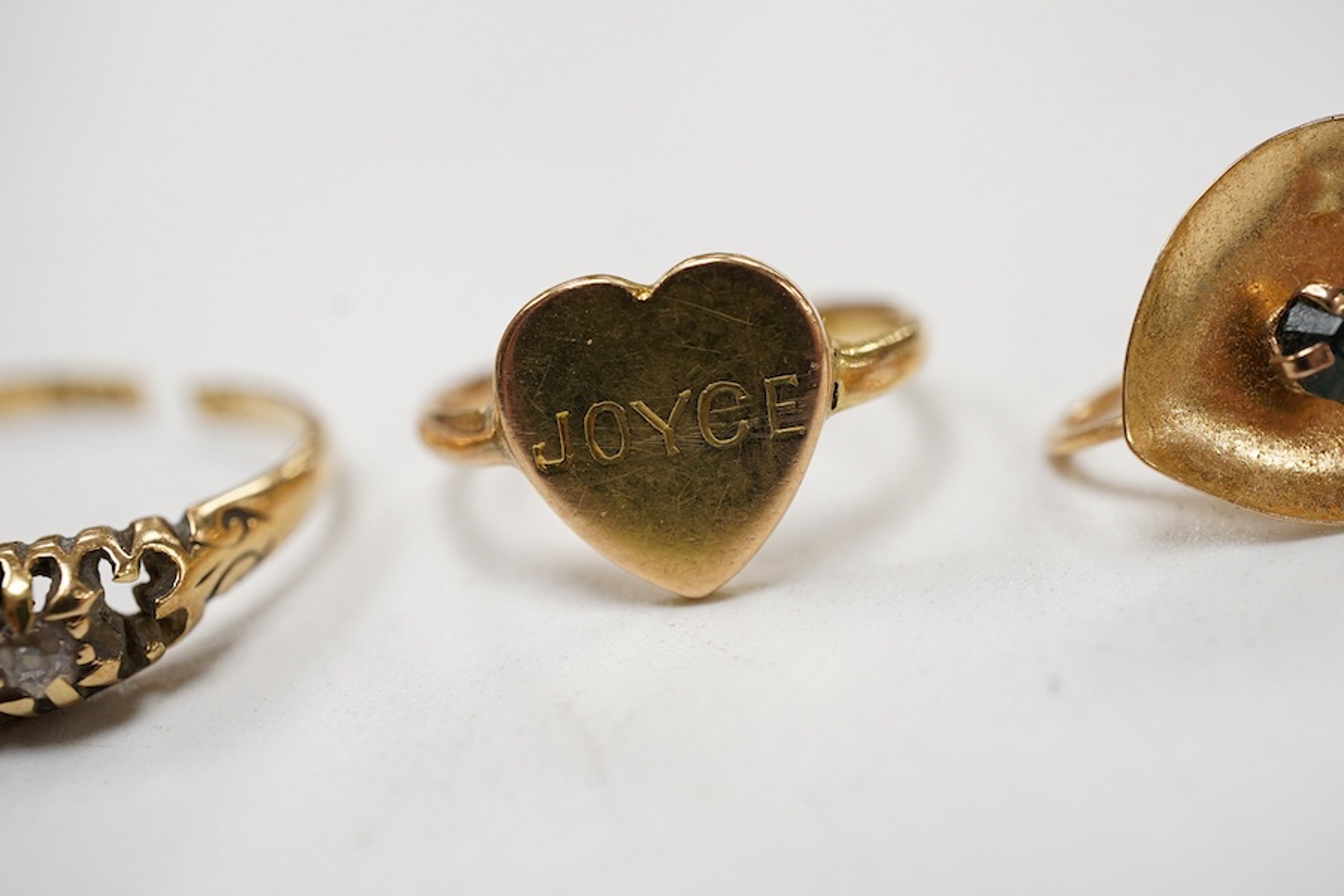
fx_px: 1680
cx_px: 672
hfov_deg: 43.6
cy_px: 448
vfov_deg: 29.9
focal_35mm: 45
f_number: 11
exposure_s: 1/125
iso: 1250
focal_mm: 30
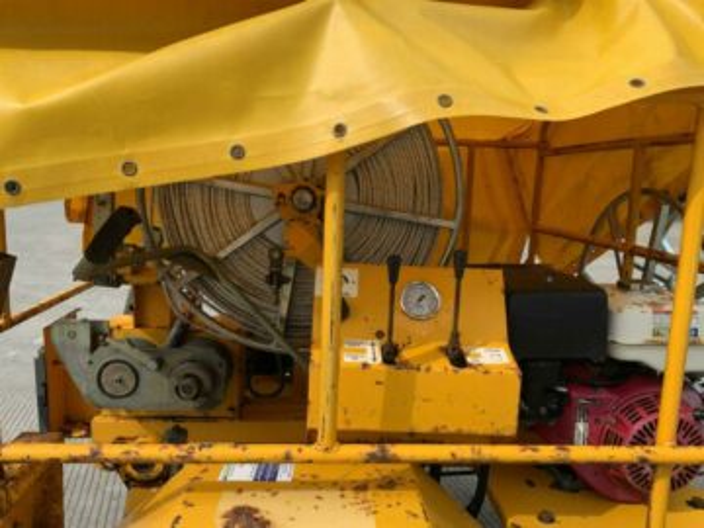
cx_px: 352
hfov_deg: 61.7
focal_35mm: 29
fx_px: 590
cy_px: 264
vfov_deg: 48.2
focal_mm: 3
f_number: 1.8
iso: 16
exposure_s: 1/869
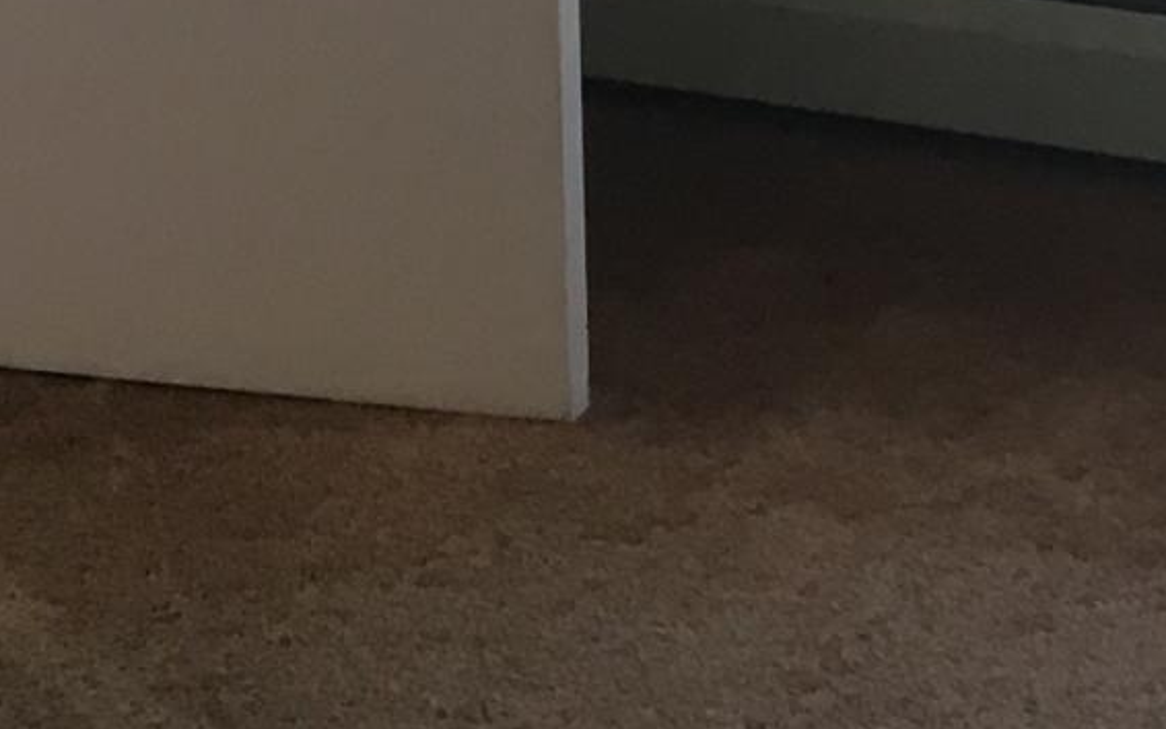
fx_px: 5181
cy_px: -970
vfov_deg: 7.6
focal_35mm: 163
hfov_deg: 12.4
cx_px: 1539
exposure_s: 1/30
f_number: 2.2
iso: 50
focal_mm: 4.15
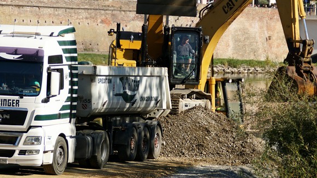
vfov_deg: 5.6
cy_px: 34
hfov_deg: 9.9
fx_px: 1832
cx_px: 149
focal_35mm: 218
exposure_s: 1/400
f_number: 6.3
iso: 100
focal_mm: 100
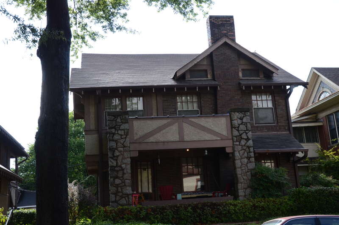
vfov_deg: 29.7
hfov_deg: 43.7
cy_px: 112
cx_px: 170
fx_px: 423
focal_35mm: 45
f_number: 5.6
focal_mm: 30
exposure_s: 1/1250
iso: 800
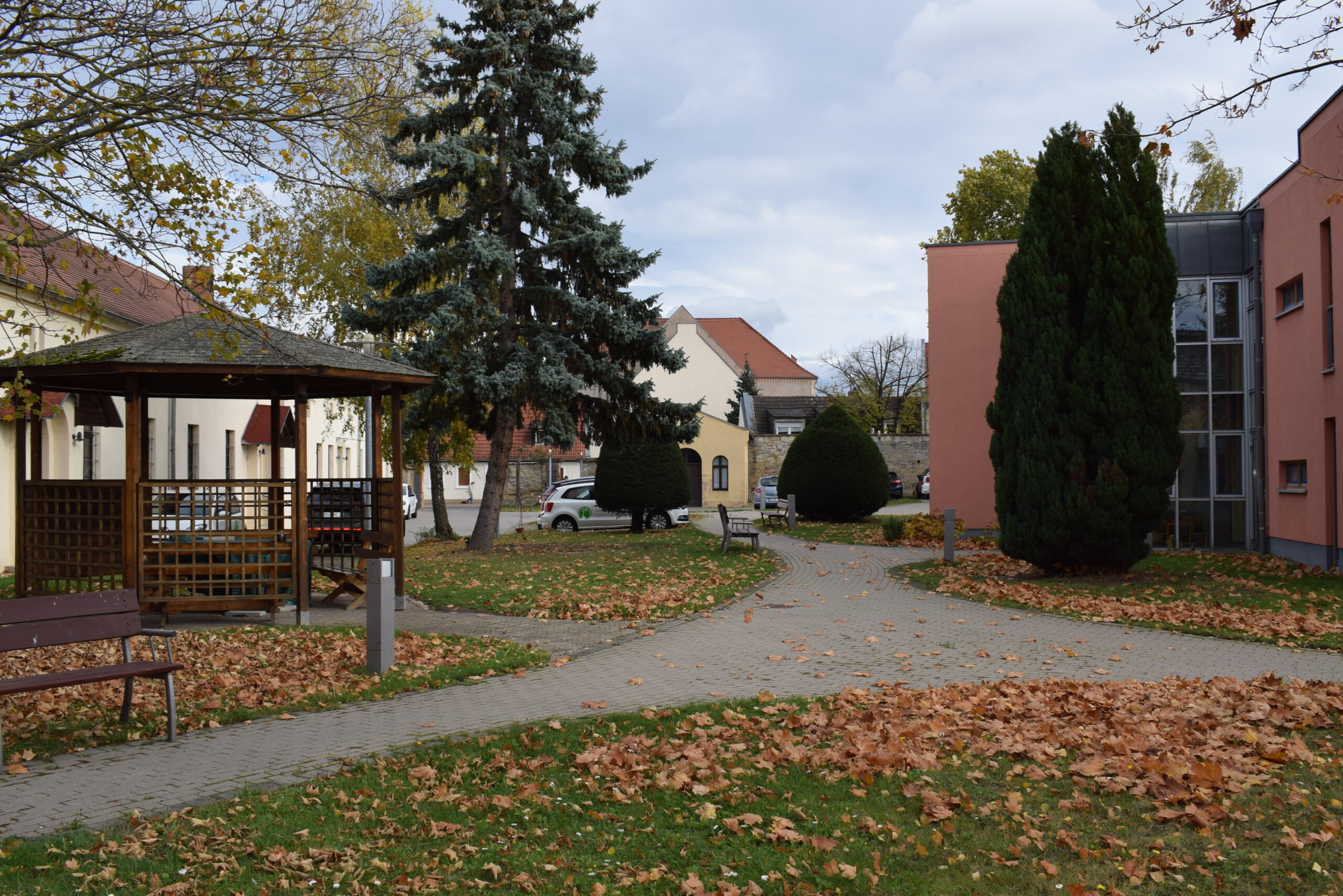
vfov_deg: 38.4
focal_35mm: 34
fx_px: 1287
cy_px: 448
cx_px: 672
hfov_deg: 55.1
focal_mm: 23
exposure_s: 1/200
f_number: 8
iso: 100
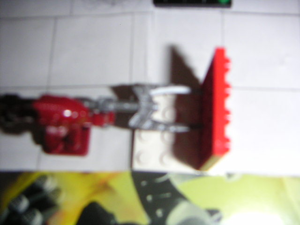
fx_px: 347
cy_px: 112
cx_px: 150
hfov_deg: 46.8
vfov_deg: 36.0
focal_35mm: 40
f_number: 2.9
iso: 200
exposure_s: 1/45
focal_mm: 5.3
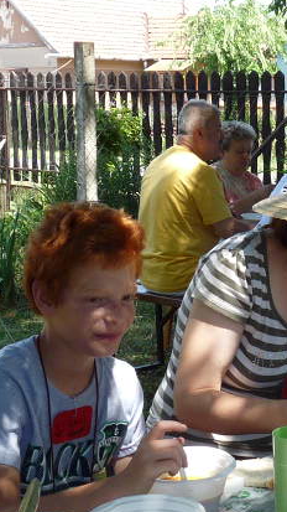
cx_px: 371
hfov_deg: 14.3
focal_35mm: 81
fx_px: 1097
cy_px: 289
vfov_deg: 26.2
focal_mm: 4.8
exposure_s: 1/125
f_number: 4
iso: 100
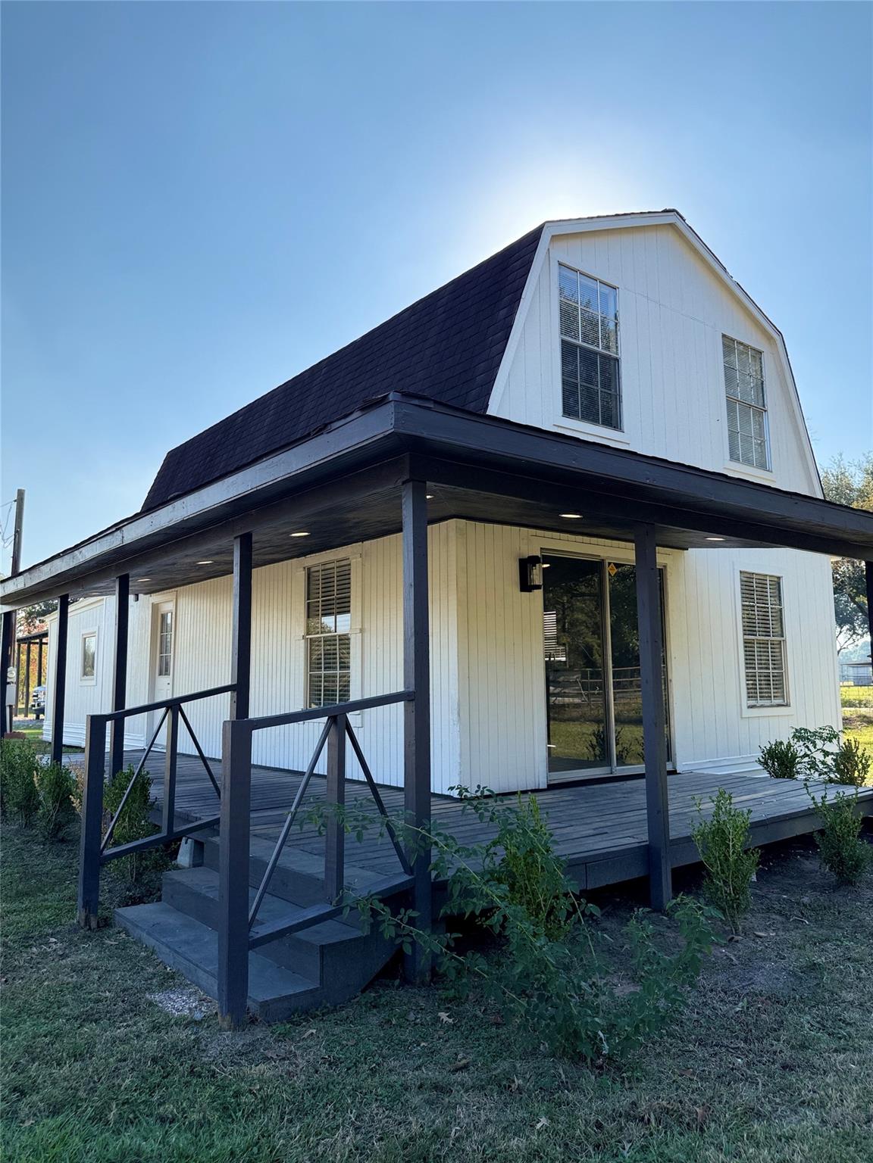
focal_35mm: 24
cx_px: 436
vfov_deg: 71.6
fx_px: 807
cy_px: 582
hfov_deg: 56.8
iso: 80
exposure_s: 1/2801
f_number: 1.78
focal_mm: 6.76
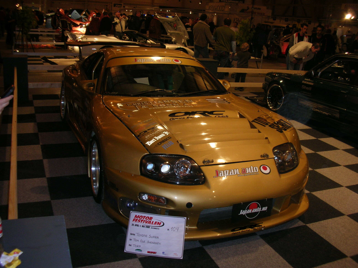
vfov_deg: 40.7
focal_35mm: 35
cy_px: 134
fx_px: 362
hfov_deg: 52.6
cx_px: 179
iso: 88
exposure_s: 1/60.1
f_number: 3
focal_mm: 5.8
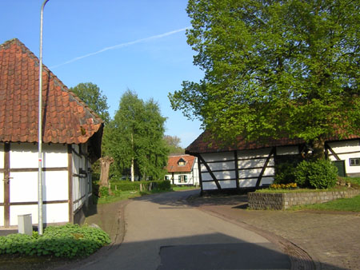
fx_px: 375
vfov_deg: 39.7
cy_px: 135
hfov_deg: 51.3
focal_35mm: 36
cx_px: 180
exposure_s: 1/198
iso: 100
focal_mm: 4.7
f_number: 5.2
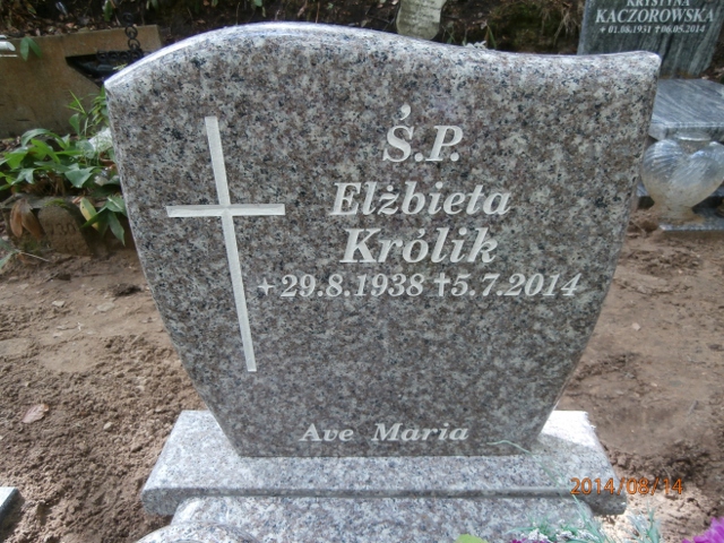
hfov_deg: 71.6
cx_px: 362
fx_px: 502
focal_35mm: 24
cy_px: 272
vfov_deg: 56.8
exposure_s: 1/30
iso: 100
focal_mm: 4.2
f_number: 3
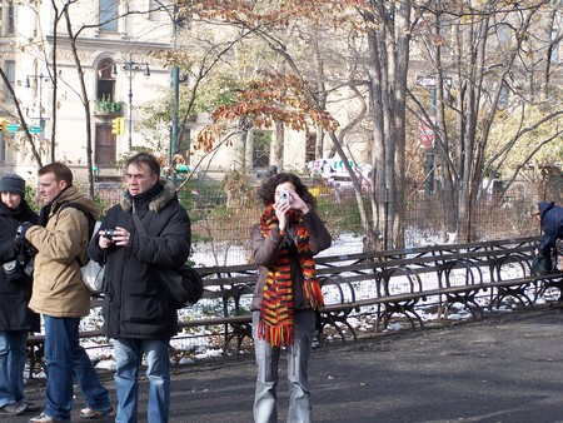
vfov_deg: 15.7
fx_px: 1530
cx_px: 282
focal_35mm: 94
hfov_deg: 20.9
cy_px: 212
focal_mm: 15.6
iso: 80
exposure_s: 1/200
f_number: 3.2
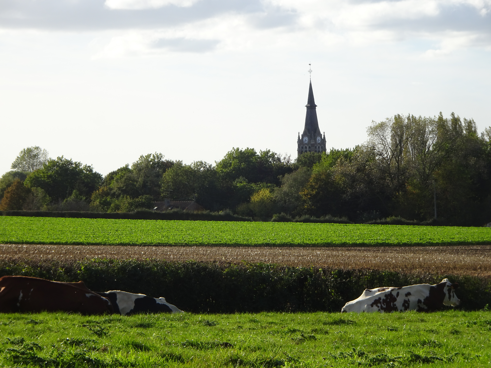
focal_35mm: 163
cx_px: 246
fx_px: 2312
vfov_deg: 9.1
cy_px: 184
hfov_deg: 12.1
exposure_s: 1/320
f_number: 5.6
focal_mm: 27.93
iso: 80
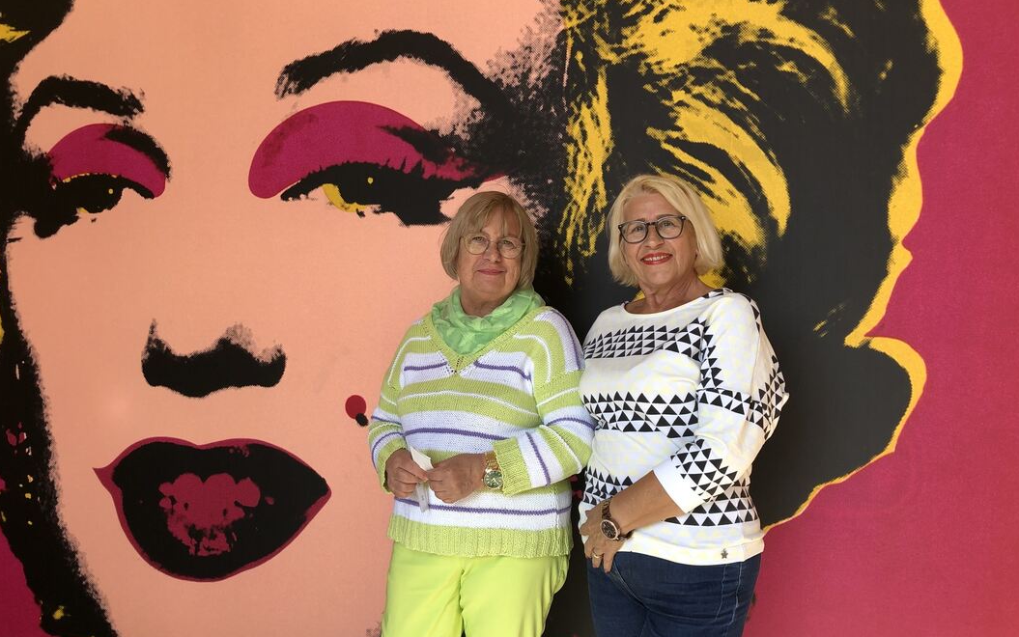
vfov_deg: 41.9
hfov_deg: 62.9
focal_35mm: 30
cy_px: 305
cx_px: 510
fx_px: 833
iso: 20
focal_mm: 3.99
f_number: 1.8
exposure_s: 1/218
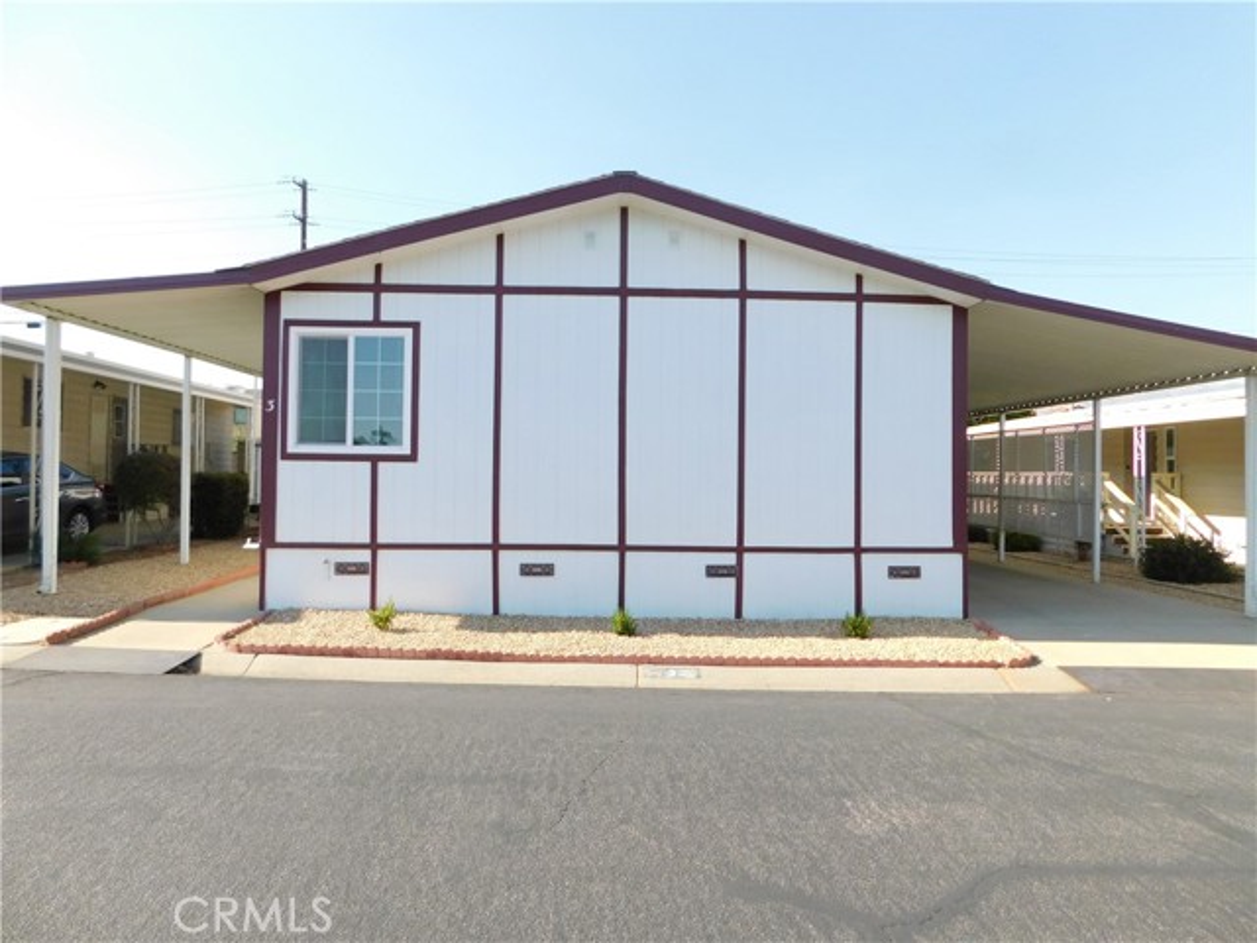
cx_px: 628
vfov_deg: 58.9
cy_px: 472
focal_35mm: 23
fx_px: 835
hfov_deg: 73.9
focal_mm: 4
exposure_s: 1/640
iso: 125
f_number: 3
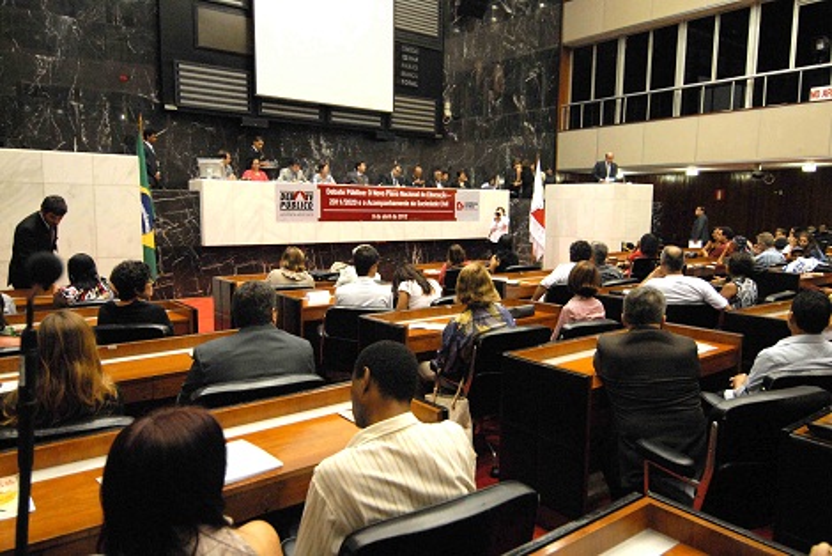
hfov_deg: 70.4
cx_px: 416
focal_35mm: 26
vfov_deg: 50.5
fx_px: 590
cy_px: 278
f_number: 4.5
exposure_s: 1/60
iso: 1600
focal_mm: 17
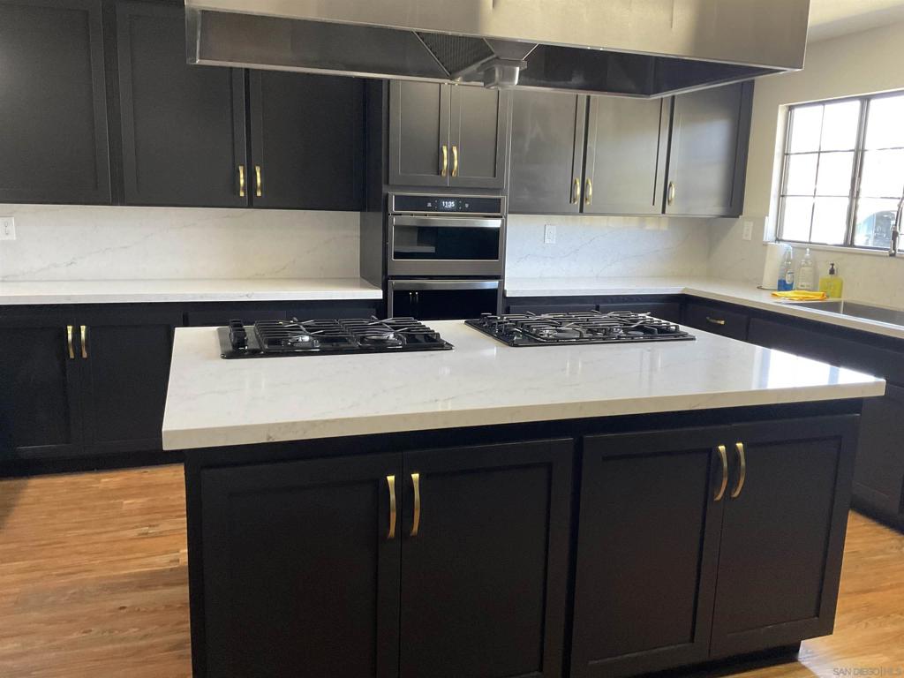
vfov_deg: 48.2
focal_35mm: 29
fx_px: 757
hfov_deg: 61.7
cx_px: 452
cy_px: 339
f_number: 1.8
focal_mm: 3
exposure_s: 1/60
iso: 160
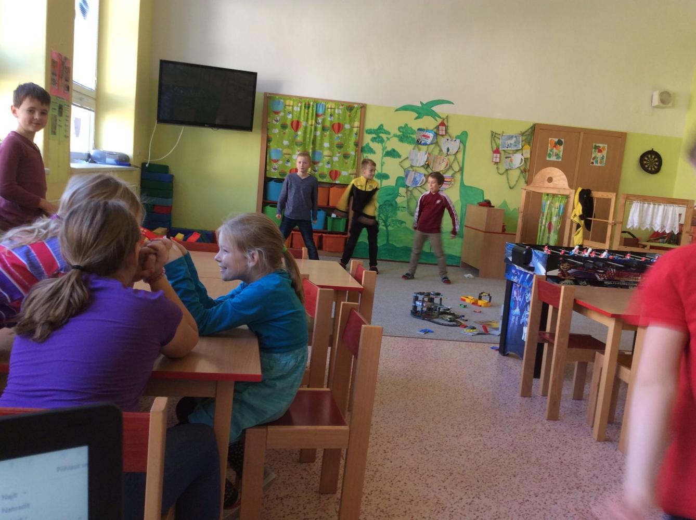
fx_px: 642
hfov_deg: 56.9
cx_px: 348
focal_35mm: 32
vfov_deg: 44.0
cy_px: 260
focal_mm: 3.3
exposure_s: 1/25
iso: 40
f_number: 2.4
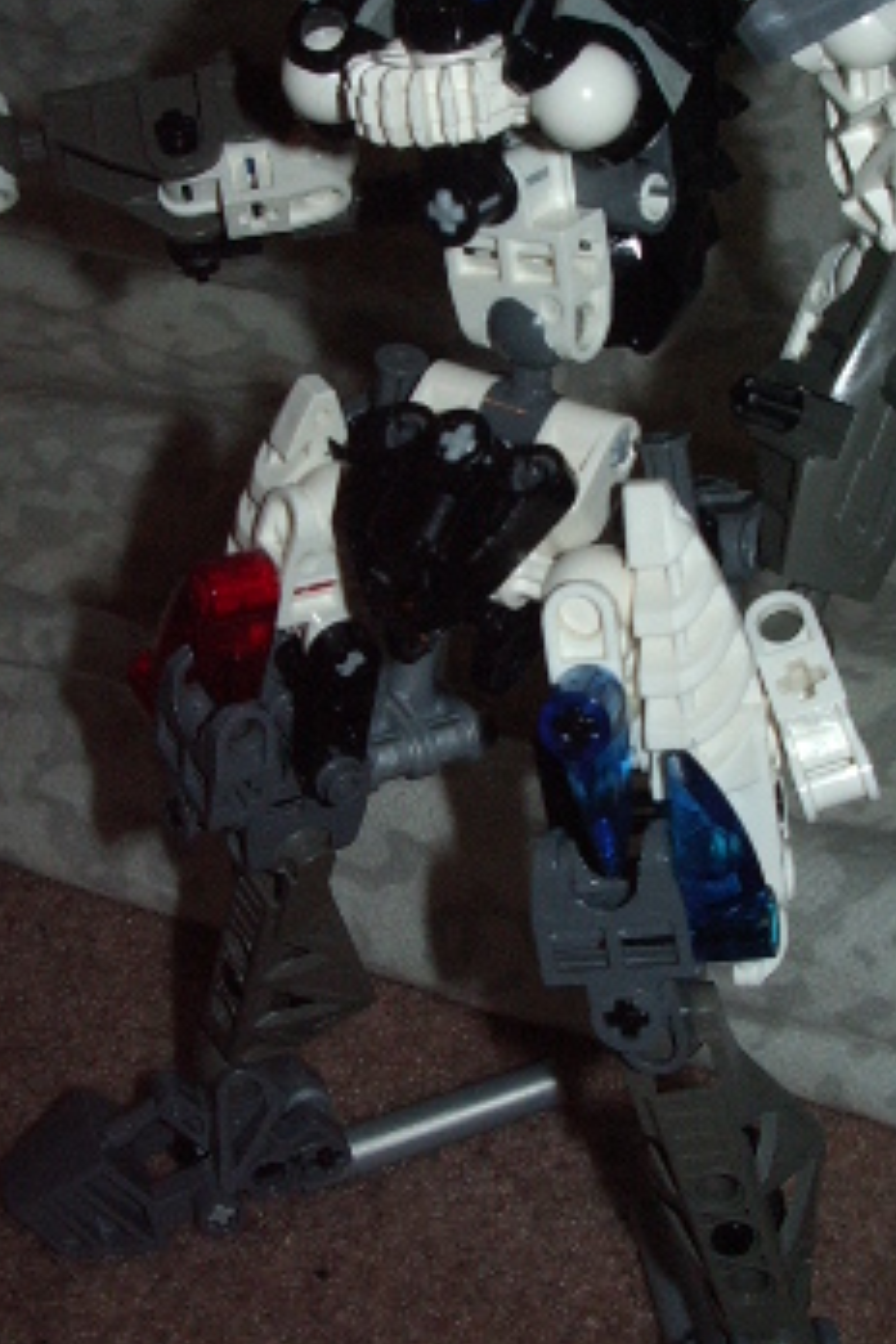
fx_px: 2501
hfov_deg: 20.3
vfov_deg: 29.9
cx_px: 463
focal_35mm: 67
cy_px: 494
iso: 100
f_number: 4.3
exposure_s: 1/40
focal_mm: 5.8
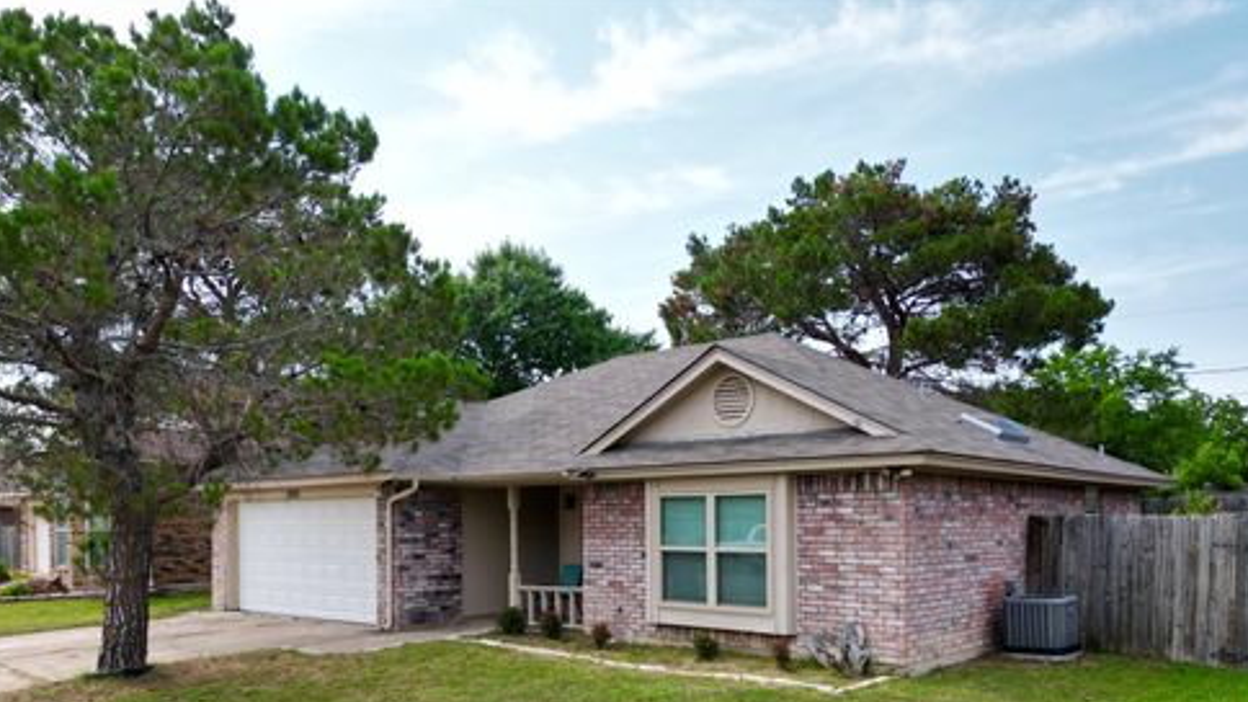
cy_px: 471
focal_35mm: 27
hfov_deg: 69.9
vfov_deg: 42.3
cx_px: 637
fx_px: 893
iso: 140
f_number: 1.7
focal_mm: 6.72
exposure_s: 1/2000
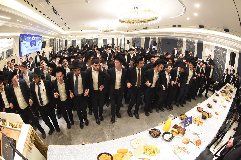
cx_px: 120
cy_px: 80
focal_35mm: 16
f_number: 5.6
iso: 2000
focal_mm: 10.5
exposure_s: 1/100
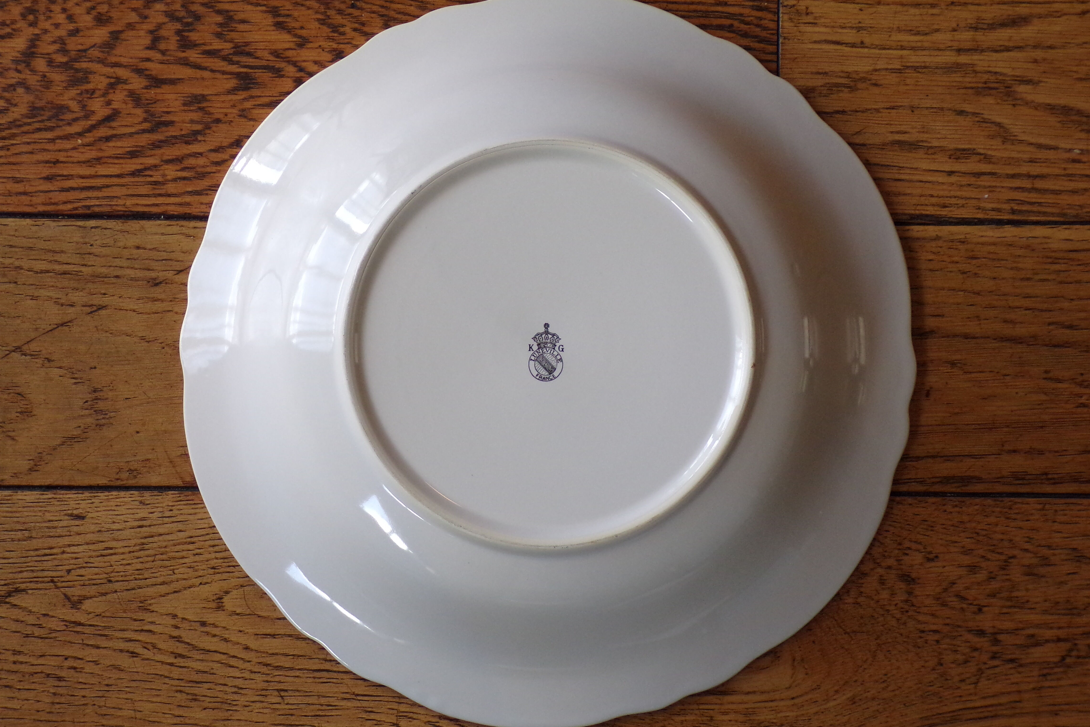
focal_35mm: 68
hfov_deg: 29.7
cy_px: 359
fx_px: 2059
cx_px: 545
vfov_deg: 20.0
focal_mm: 11.6
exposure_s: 1/52
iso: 200
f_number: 3.8
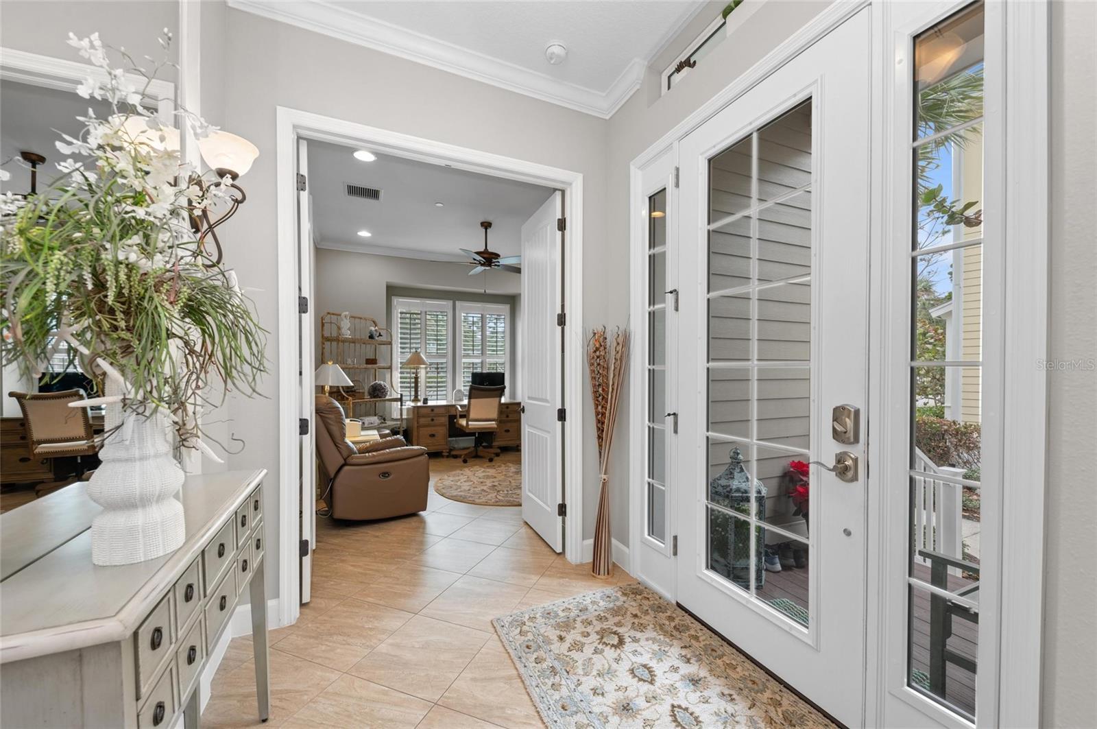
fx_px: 426
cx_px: 548
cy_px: 364
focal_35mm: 14
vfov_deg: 81.1
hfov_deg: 104.3
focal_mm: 14
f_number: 9
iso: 200
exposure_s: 1/3
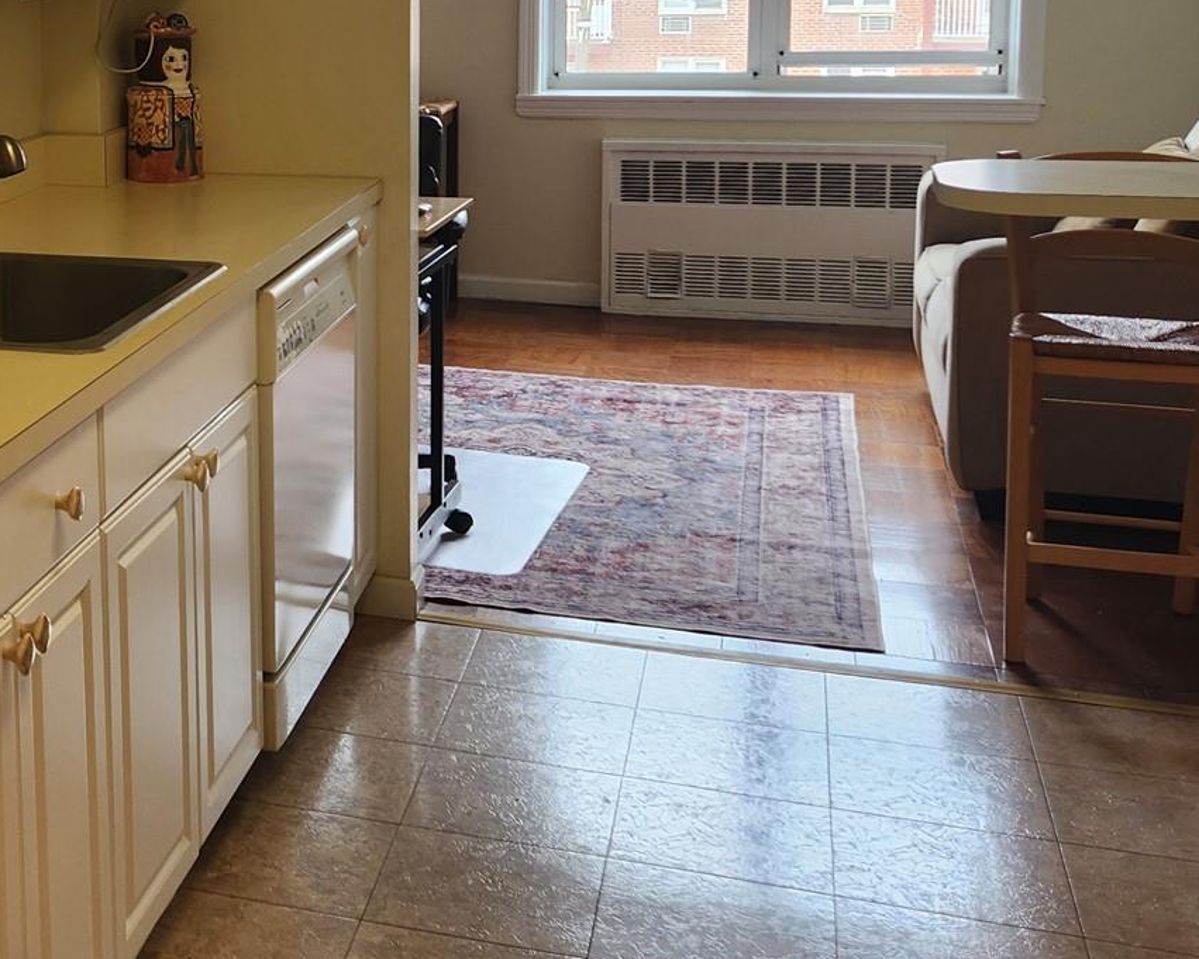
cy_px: 197
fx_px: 1916
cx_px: -97
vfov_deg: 27.6
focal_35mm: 54
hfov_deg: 31.2
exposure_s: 1/120
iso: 80
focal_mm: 5.4
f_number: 1.8
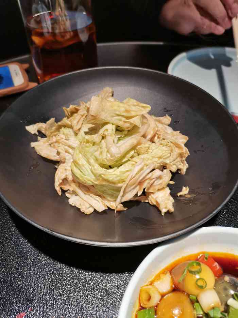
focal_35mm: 26
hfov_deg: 53.1
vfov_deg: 67.3
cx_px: 119
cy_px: 159
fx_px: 238
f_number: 1.8
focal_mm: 5.58
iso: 100
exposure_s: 1/100
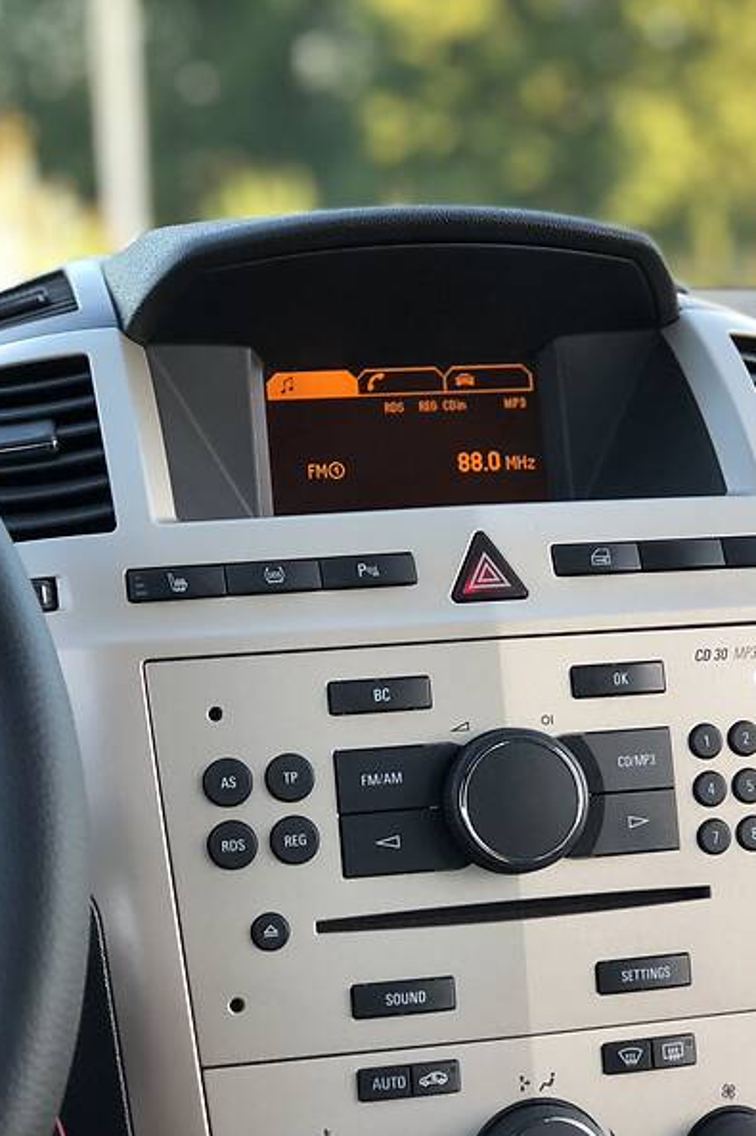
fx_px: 2521
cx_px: 434
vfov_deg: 25.4
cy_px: 569
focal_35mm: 80
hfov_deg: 17.0
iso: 40
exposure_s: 1/33
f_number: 2.8
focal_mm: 6.6
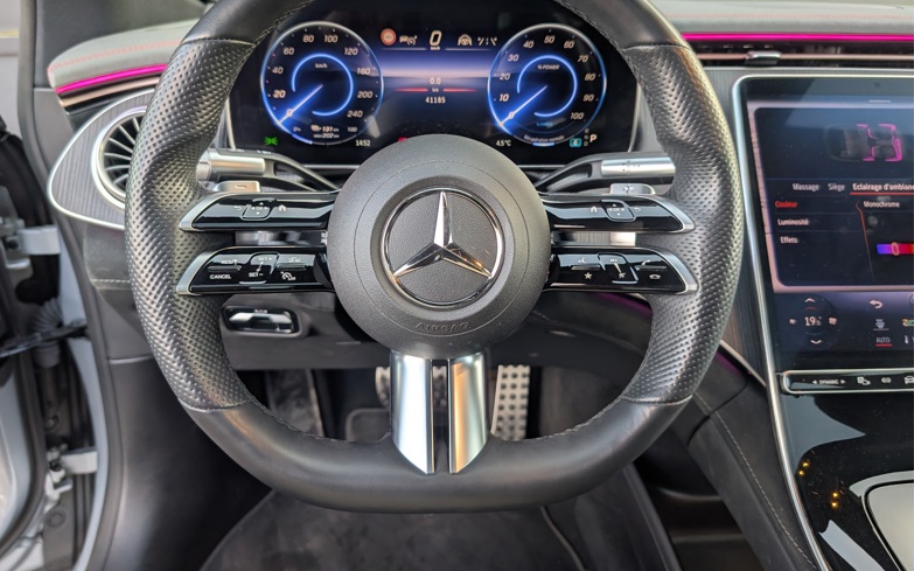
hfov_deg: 70.4
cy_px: 244
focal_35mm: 26
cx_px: 448
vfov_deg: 47.4
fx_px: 648
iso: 67
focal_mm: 6.9
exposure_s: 1/106
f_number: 1.68
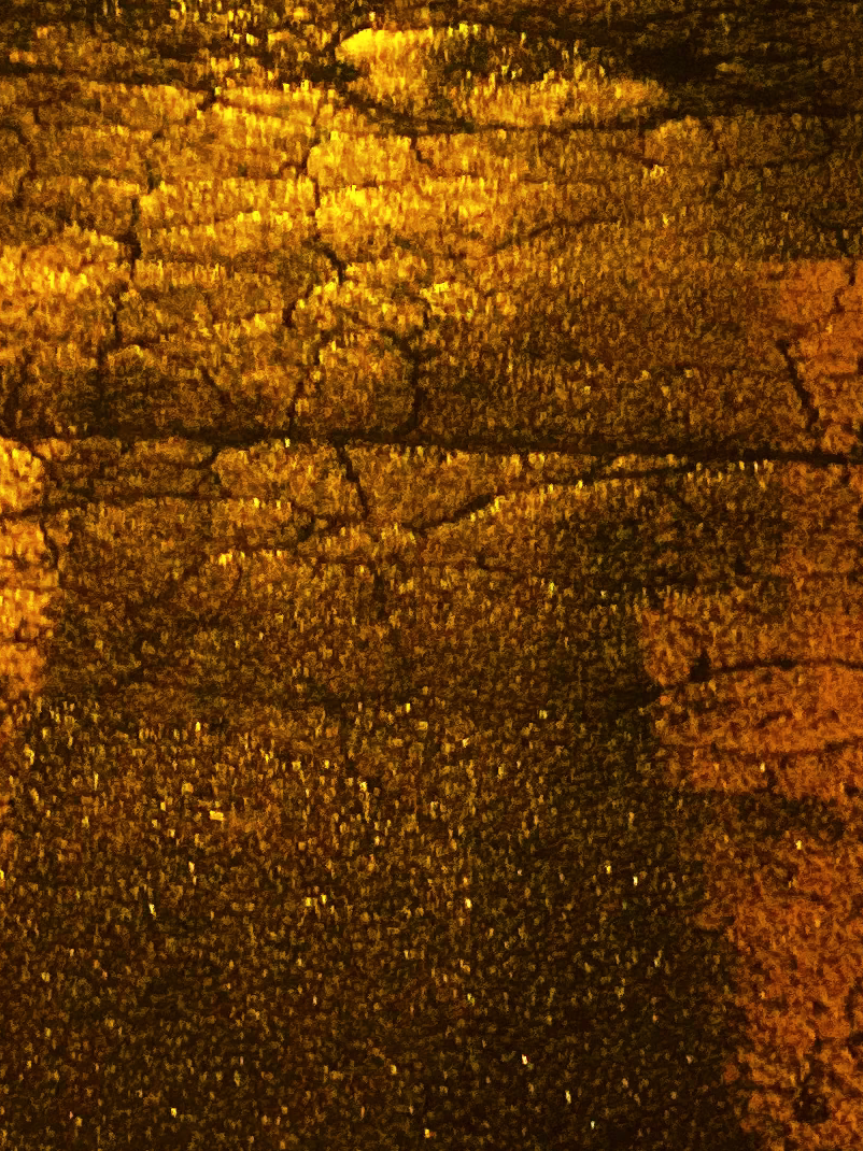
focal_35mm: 98
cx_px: 23
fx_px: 3259
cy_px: 331
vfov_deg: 19.9
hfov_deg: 14.9
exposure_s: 1/33
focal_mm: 4.25
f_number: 1.8
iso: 2000
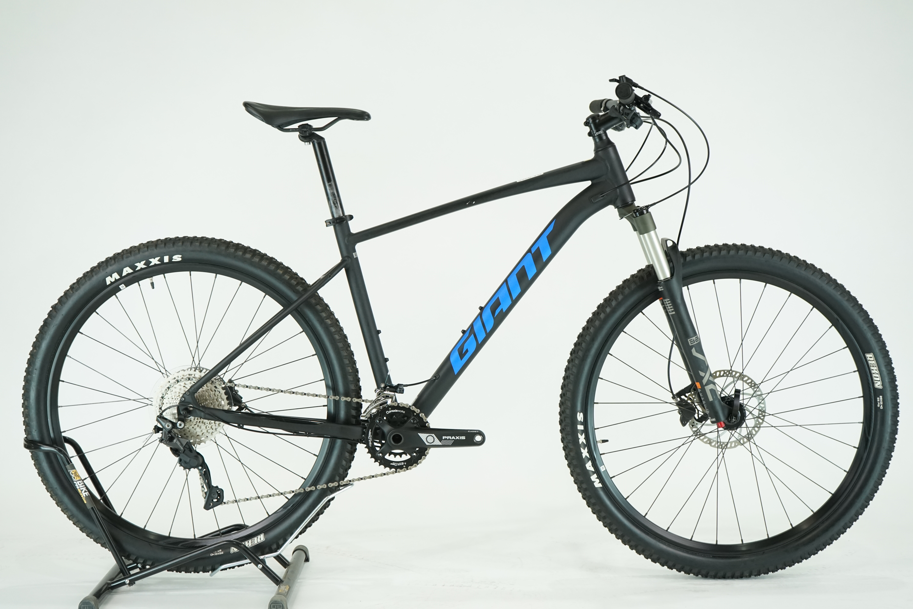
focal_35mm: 55
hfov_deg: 36.2
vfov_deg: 24.6
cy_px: 304
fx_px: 1395
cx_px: 456
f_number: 5.6
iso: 1600
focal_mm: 55
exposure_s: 1/200
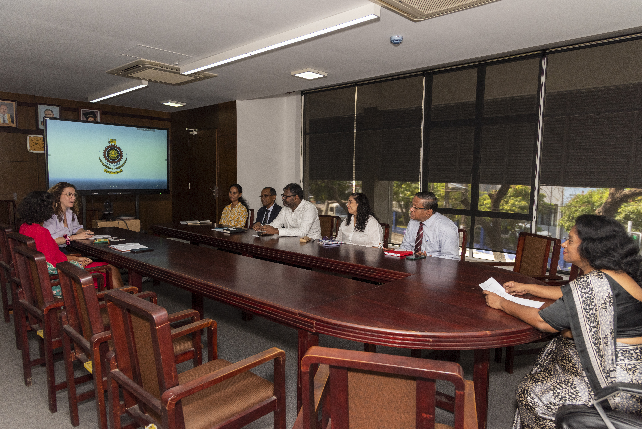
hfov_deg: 73.7
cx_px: 321
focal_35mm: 24
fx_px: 428
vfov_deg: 53.2
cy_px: 214
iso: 400
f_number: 5.6
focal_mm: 24
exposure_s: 1/125
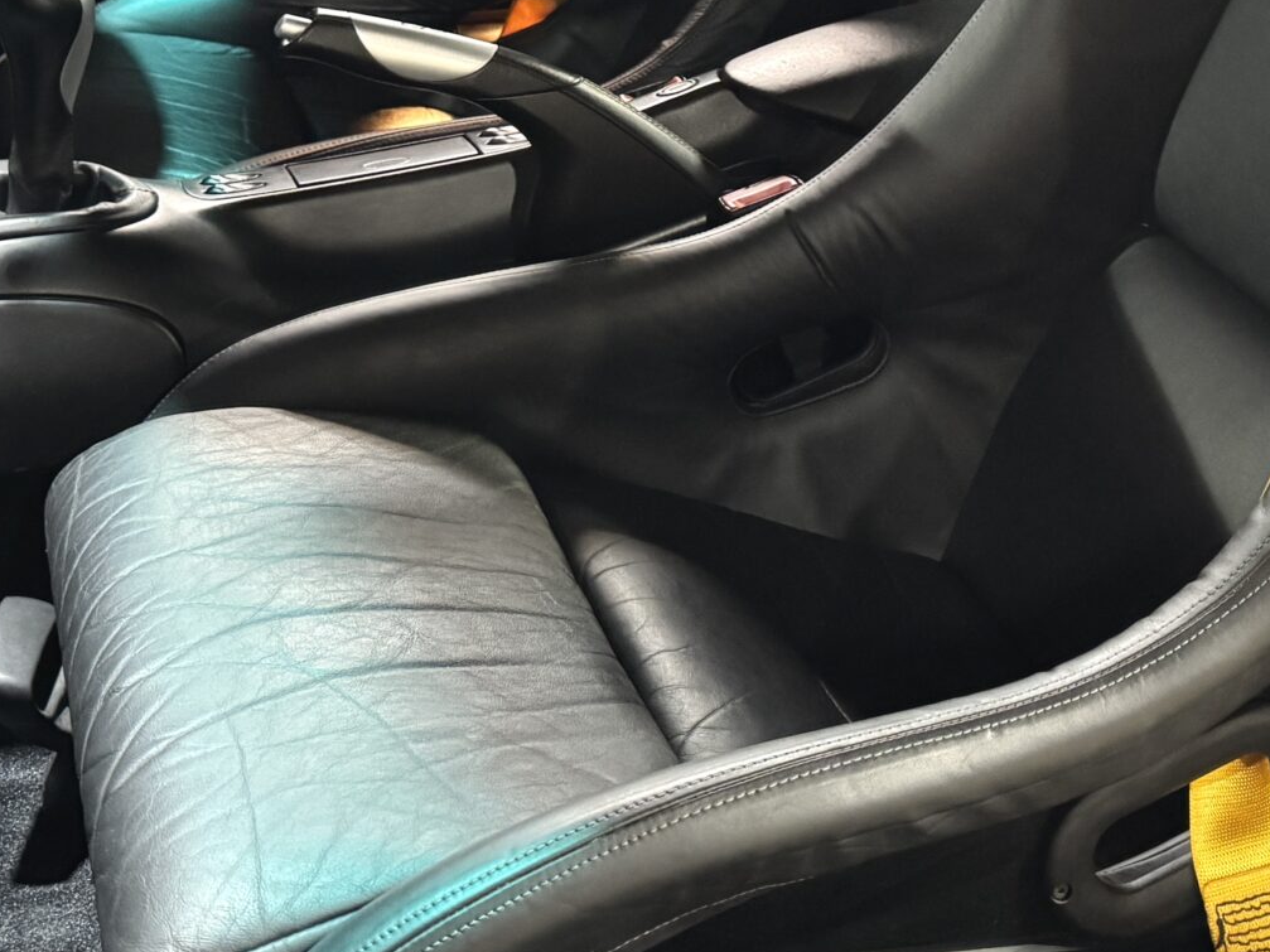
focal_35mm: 61
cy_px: -8
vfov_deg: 23.0
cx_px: 715
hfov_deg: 31.6
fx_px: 2238
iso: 800
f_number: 1.78
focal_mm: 6.76
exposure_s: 1/33
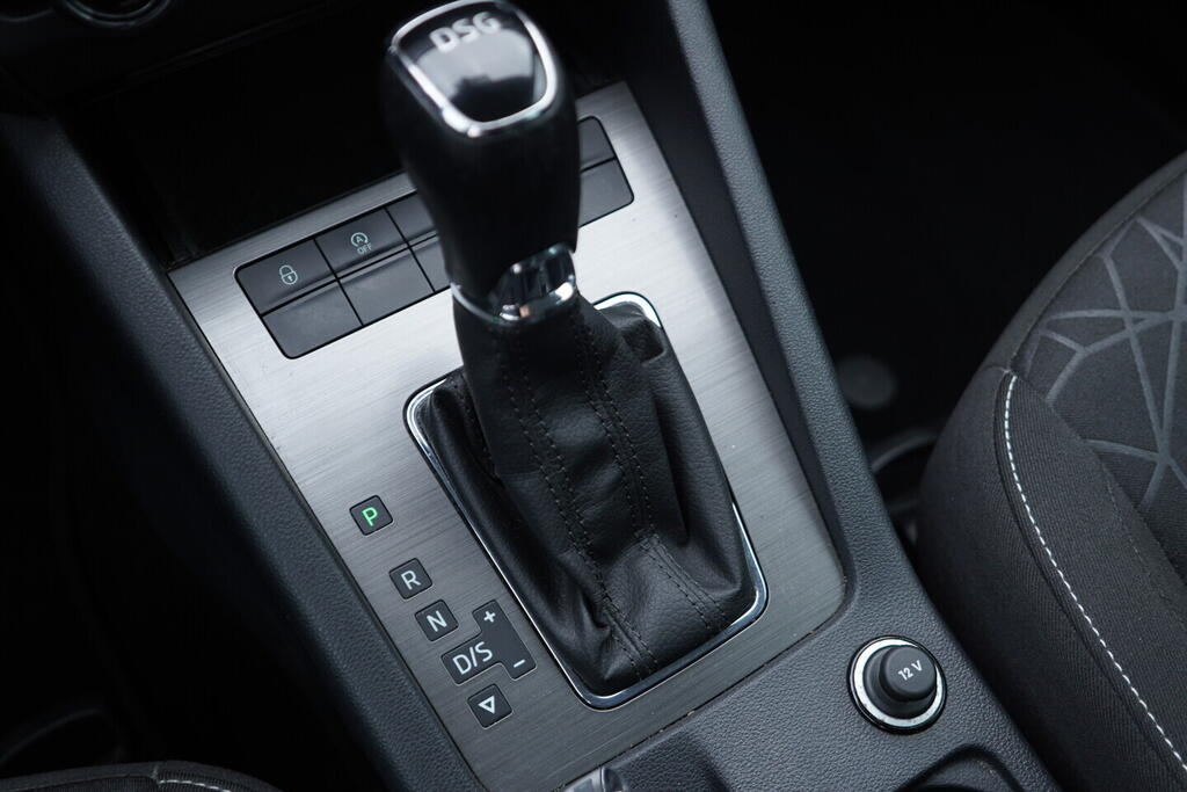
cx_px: 594
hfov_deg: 53.1
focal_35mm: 36
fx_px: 1187
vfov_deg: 36.9
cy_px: 396
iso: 200
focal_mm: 24
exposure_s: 1/40
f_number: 2.8
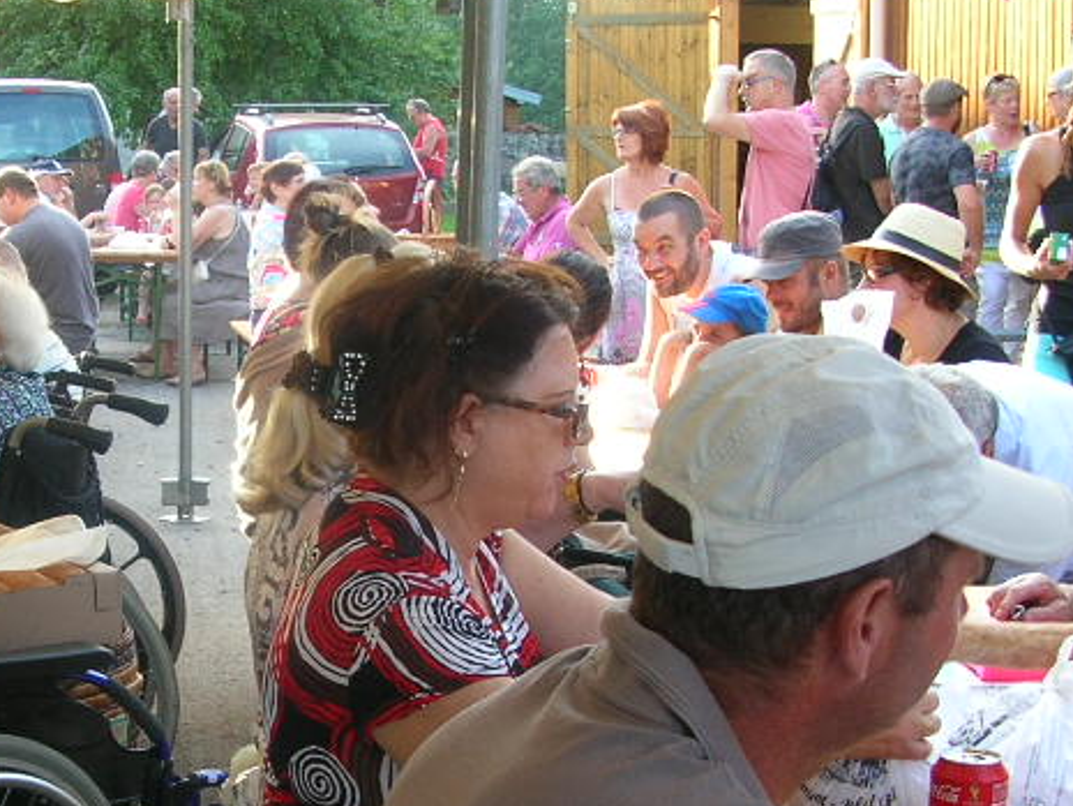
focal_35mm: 77
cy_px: 538
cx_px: 265
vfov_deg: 19.1
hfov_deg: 25.0
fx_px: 2387
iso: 50
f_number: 2.8
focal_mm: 5.8
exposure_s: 1/68.5
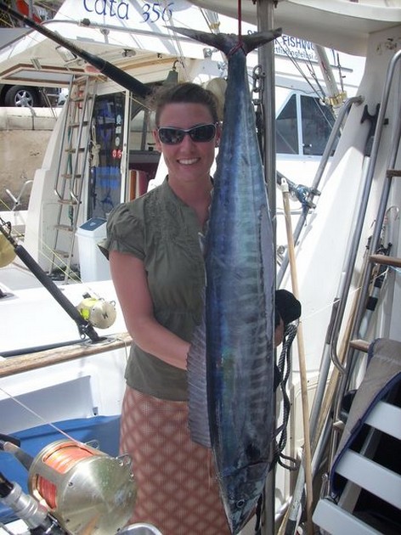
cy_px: 268
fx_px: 572
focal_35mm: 37
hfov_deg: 38.6
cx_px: 200
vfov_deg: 50.2
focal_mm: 6.2
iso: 64
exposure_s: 1/177
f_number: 5.6
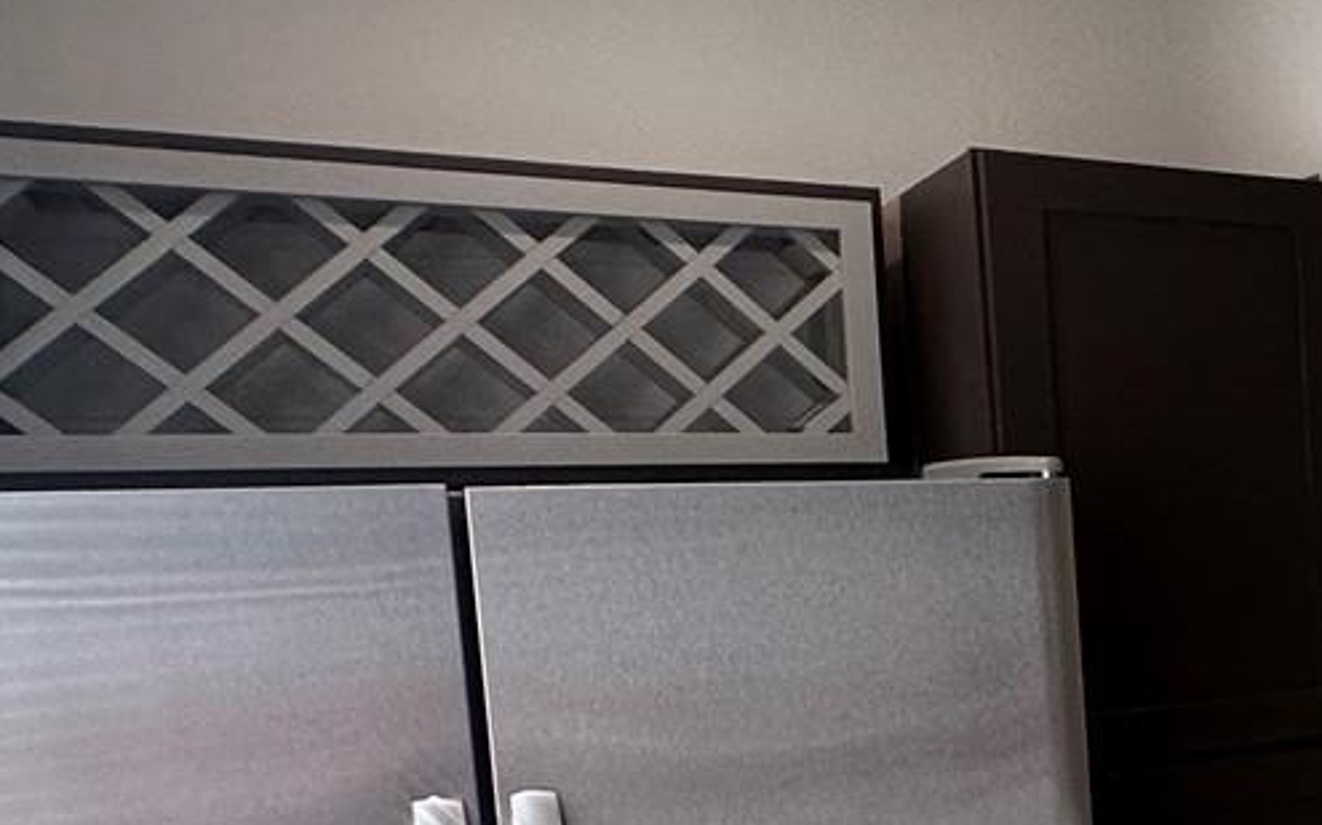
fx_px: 1729
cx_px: 1787
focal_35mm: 48
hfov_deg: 30.9
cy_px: 643
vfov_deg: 26.4
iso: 160
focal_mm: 2.22
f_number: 2.2
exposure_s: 1/120
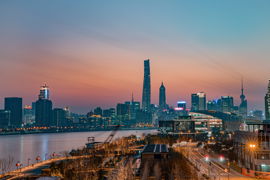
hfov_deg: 36.2
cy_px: 91
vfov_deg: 24.6
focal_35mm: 55
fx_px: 412
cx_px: 143
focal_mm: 51
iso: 100
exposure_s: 10
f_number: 16
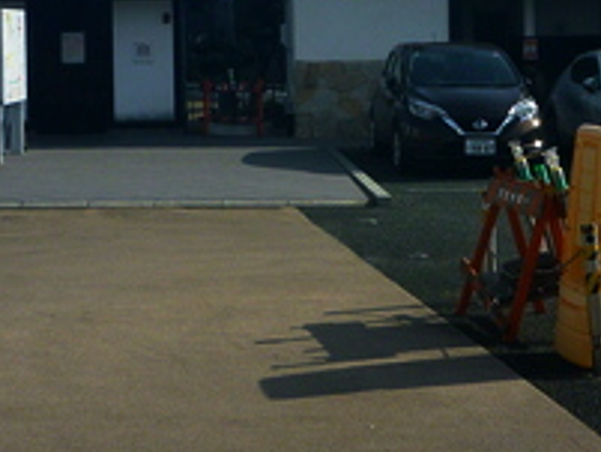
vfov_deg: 16.4
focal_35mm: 89
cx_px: 371
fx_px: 1546
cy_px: 51
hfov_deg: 22.0
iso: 80
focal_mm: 4.9
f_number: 3.3
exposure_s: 1/1300
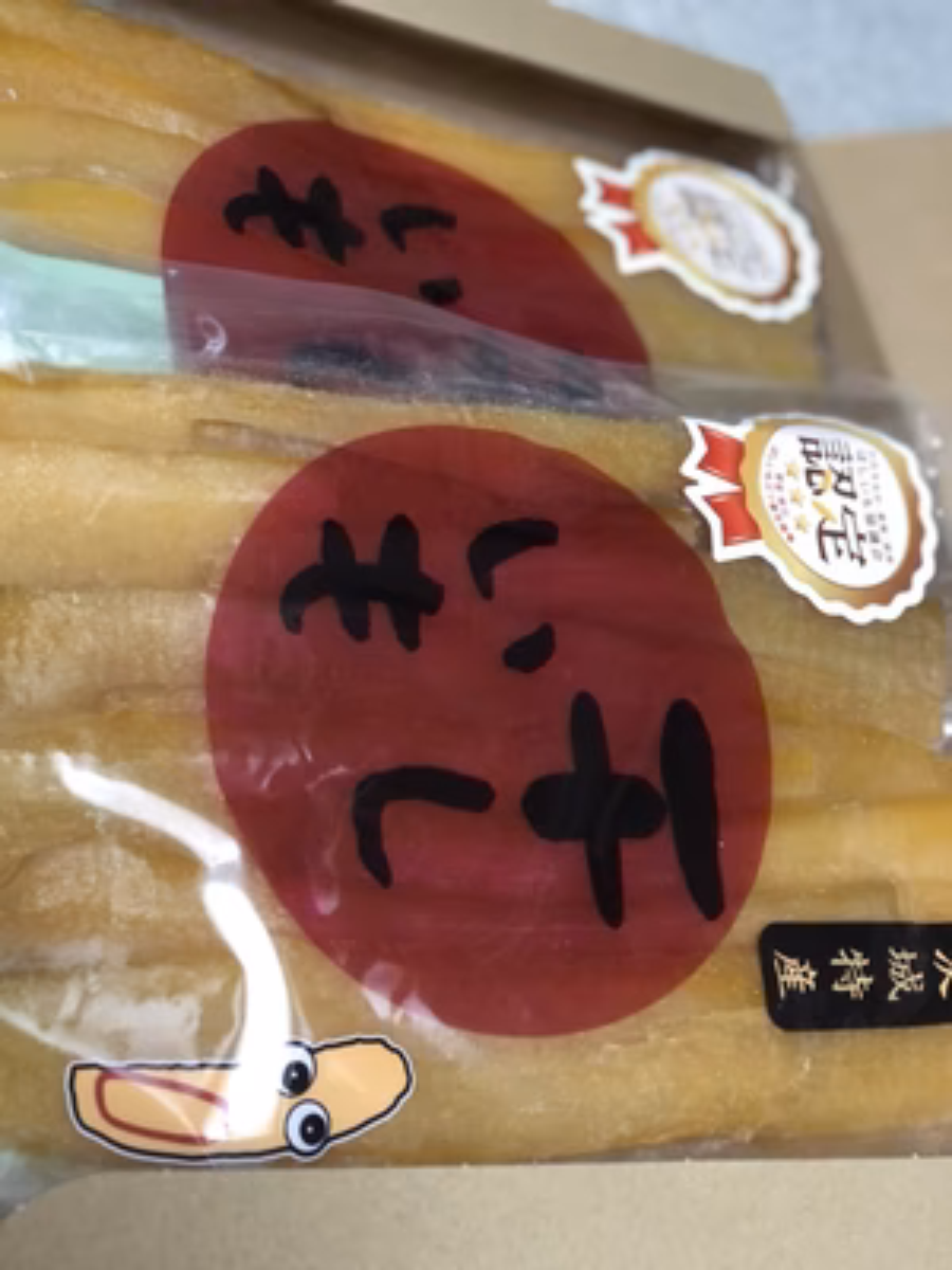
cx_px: 476
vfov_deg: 33.8
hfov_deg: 25.7
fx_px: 2090
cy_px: 635
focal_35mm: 57
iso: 1000
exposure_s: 1/30
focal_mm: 6.6
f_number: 2.8
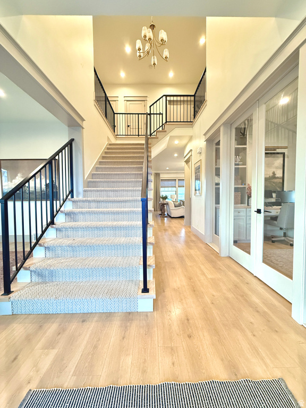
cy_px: 204
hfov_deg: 85.7
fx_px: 165
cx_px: 153
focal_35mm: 14
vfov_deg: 102.1
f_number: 2.2
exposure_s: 1/120
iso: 500
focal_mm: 2.22
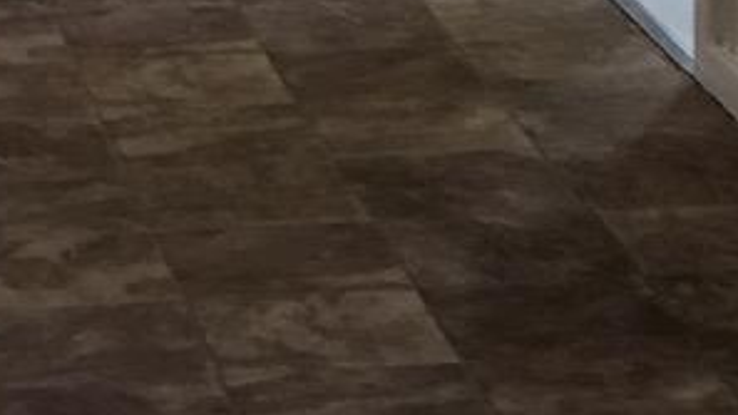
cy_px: -810
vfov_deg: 5.3
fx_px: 4266
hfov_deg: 9.9
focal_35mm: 218
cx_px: 286
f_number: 2.2
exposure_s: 1/60
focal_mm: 4.15
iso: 32
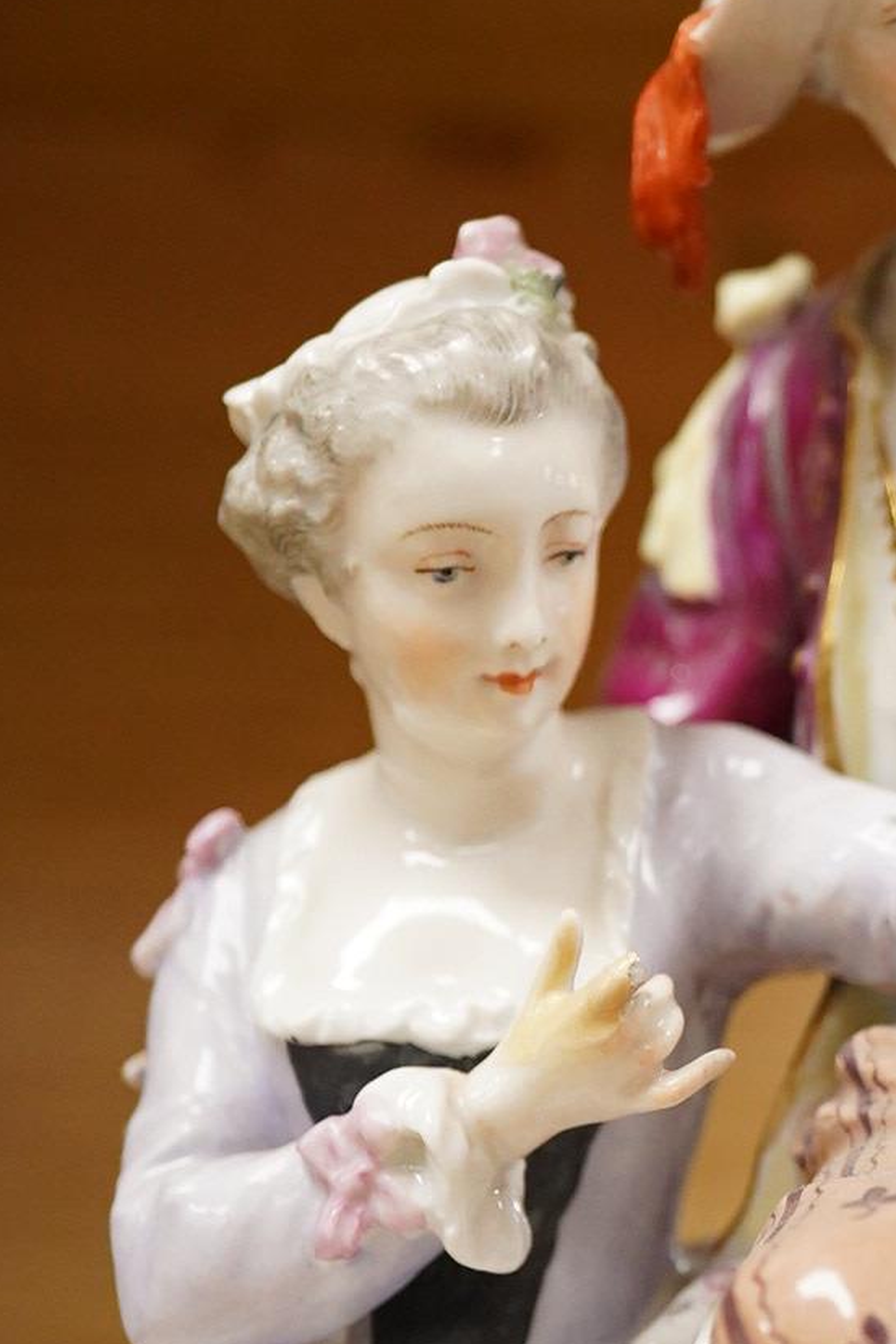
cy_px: 821
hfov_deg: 12.7
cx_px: 873
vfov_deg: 19.1
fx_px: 3994
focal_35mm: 107
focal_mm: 30
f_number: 5.6
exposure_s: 1/320
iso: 2500
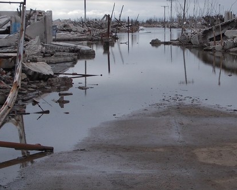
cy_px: 86
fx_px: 765
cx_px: 146
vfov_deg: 14.1
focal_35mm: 109
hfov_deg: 17.6
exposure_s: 1/400
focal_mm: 8.5
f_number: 4
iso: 80
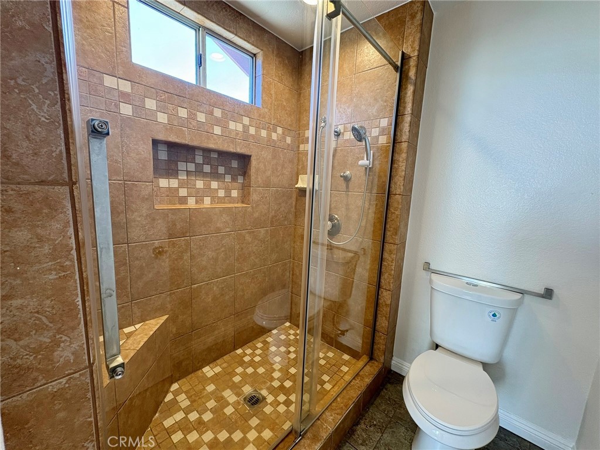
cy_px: 225
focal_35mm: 14
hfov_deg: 102.1
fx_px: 243
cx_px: 300
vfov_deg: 85.7
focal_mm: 2.22
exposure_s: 1/60
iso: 125
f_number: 2.2
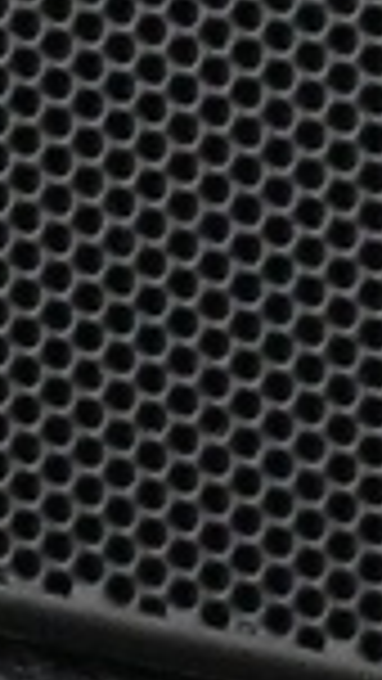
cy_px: -793
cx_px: -99
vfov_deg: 3.9
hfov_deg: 2.2
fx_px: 9889
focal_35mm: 549
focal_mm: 32.5
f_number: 5
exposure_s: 1/60
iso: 4500
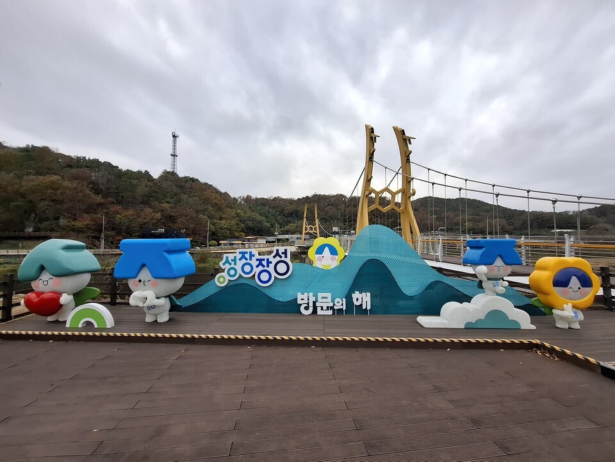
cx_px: 308
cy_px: 231
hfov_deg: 106.2
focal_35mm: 13
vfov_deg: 89.9
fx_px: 231
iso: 40
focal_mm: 1.74
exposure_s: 1/174
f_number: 2.2
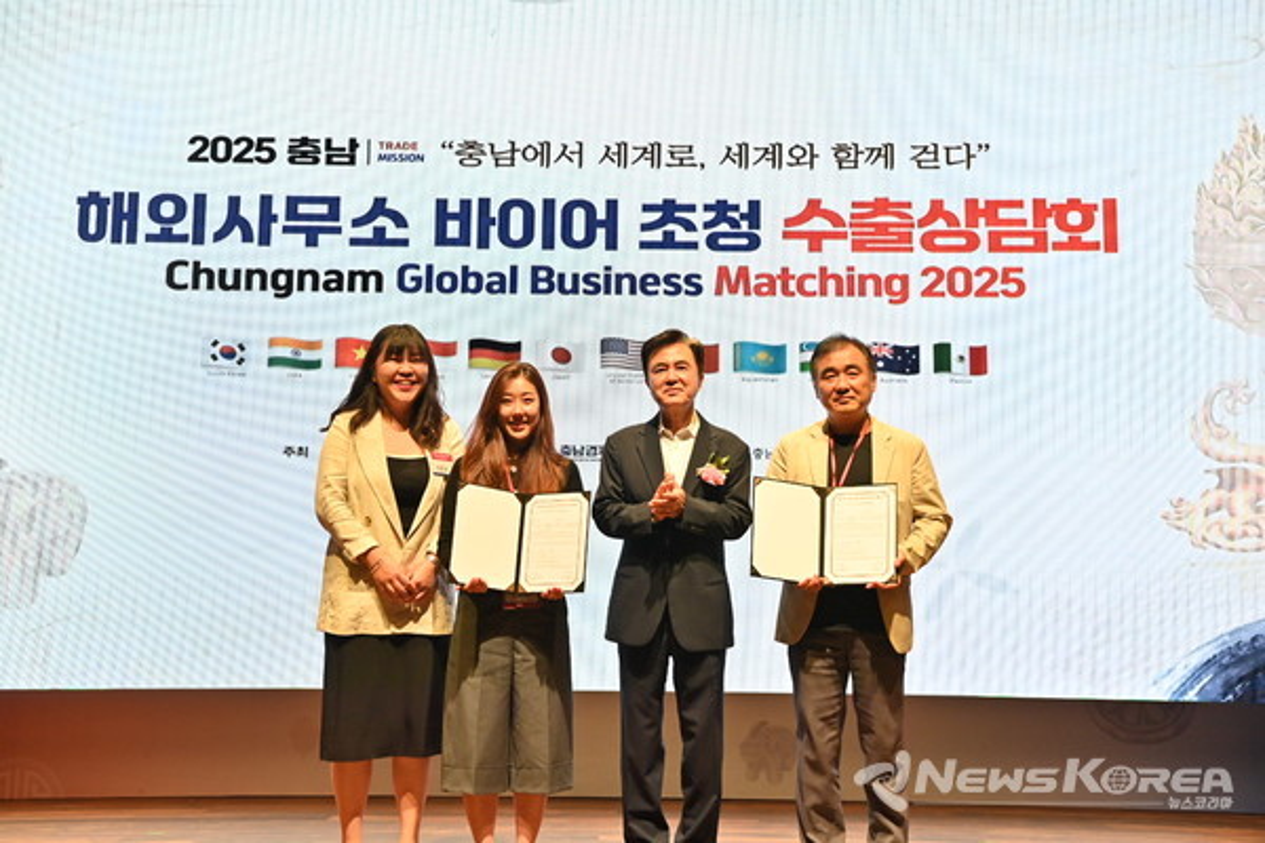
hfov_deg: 43.6
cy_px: 422
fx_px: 1581
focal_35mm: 45
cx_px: 632
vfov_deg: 29.9
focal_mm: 45
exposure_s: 1/250
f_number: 5.6
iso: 1000
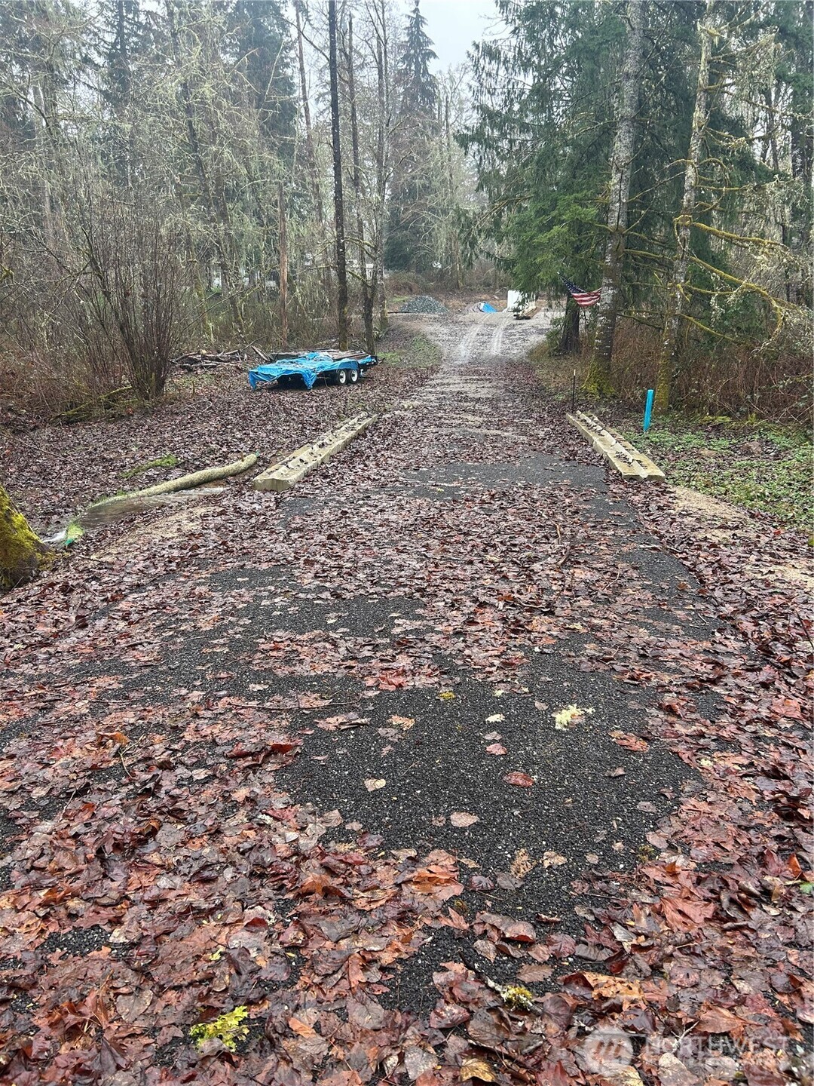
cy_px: 543
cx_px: 407
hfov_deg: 53.1
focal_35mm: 26
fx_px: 815
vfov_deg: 67.3
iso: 40
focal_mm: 5.7
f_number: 1.5
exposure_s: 1/217
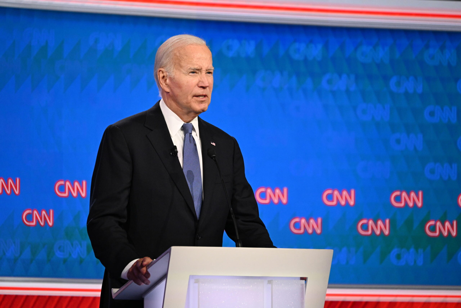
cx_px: 230
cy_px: 154
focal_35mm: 290
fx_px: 3714
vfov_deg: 4.7
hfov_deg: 7.1
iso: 3200
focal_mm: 290
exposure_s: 1/165
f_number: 5.6
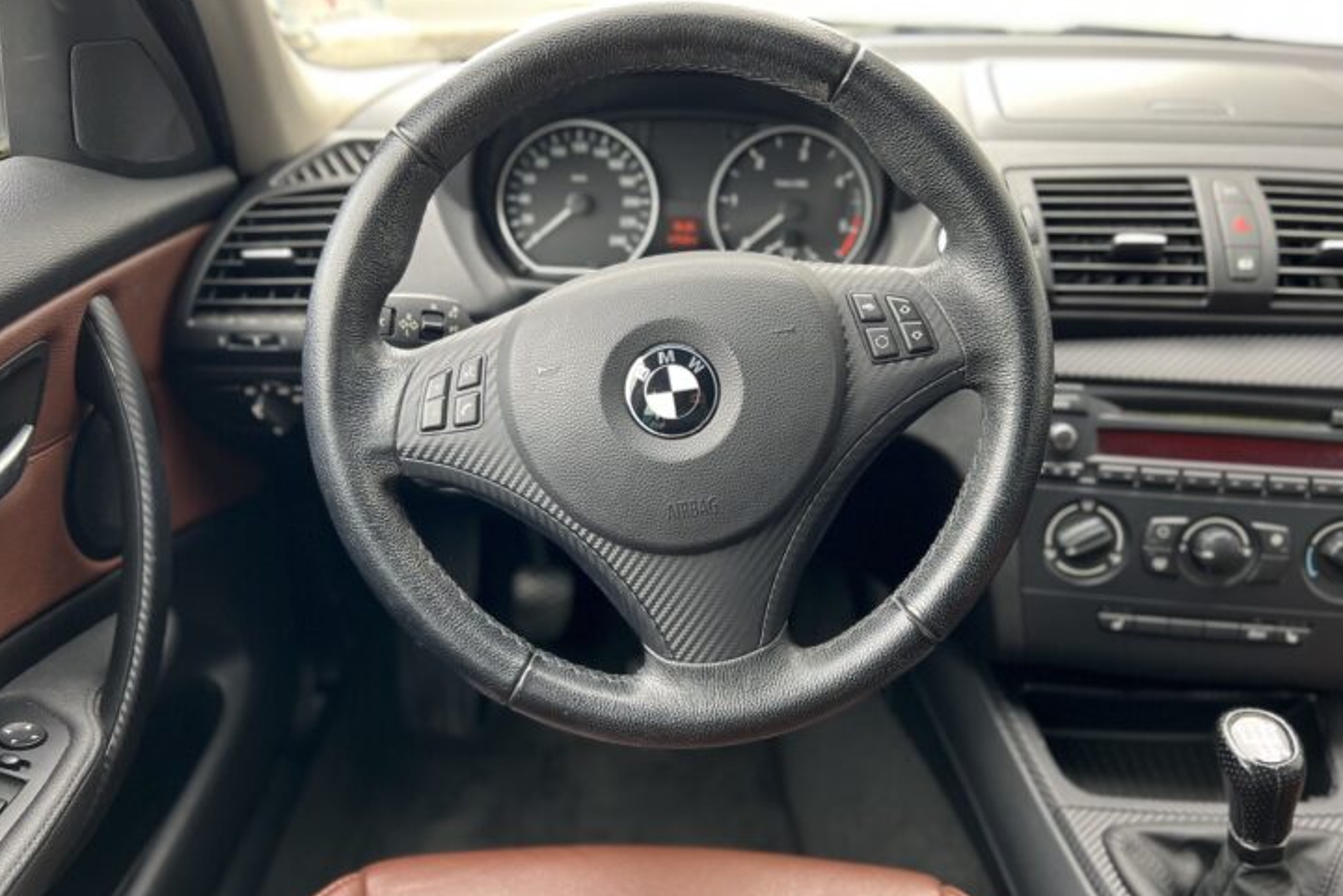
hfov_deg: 61.9
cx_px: 678
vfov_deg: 43.6
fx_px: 1119
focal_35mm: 30
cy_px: 456
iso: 125
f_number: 1.5
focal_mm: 5.7
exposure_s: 1/75
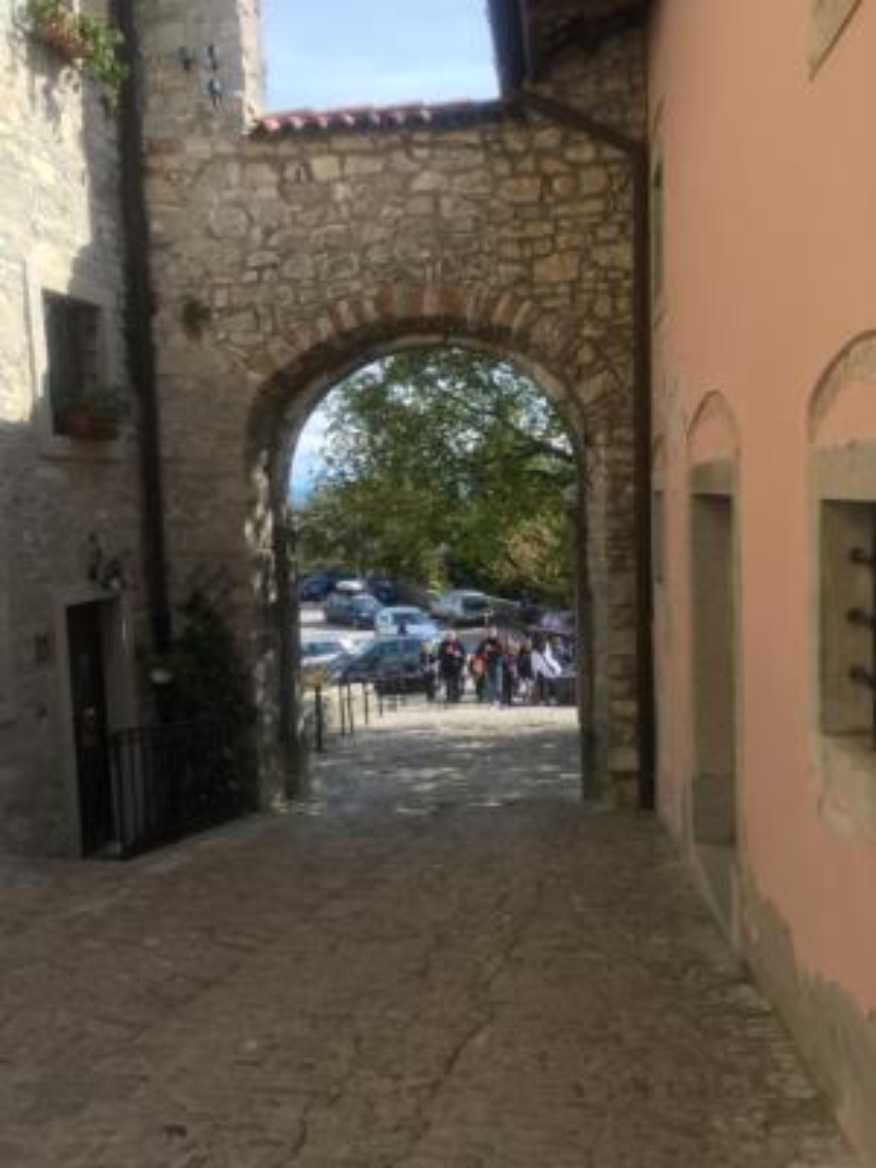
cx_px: 438
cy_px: 584
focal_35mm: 29
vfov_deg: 61.7
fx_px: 979
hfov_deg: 48.2
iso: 25
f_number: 2.2
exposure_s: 1/450
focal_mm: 4.15
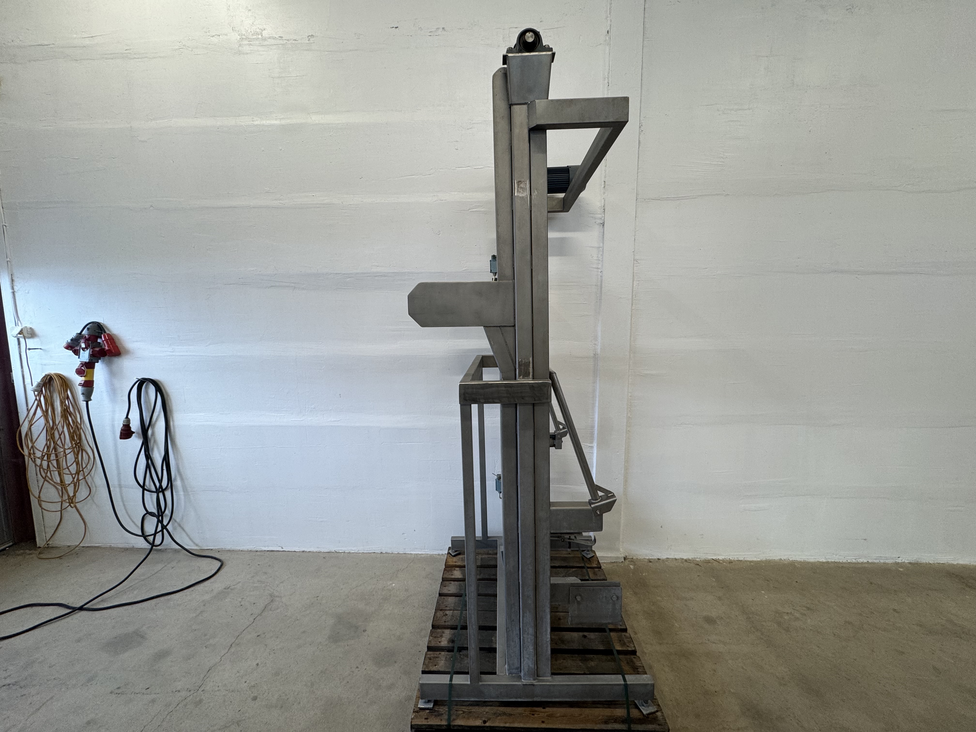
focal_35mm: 14
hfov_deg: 102.1
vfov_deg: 85.7
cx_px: 488
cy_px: 366
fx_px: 395
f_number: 2.2
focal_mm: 2.22
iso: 100
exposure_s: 1/100
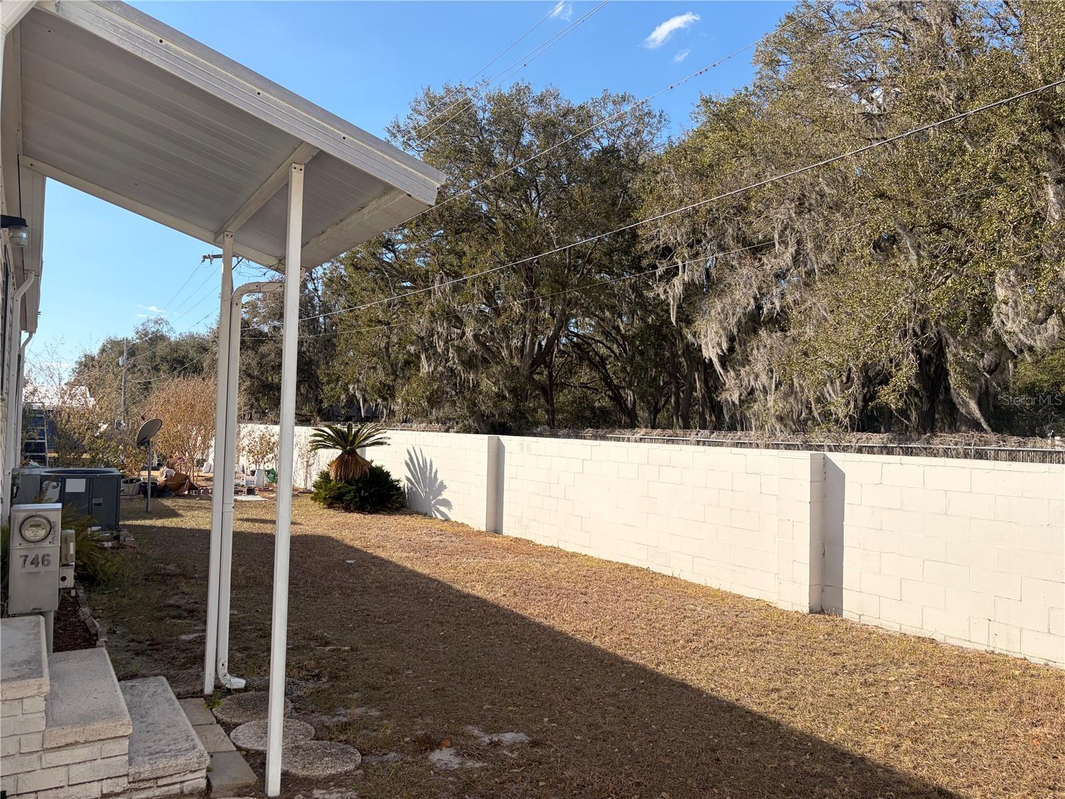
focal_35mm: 26
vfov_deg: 53.1
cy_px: 400
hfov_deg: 67.3
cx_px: 532
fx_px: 800
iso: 50
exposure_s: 1/3125
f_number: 1.6
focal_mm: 5.96
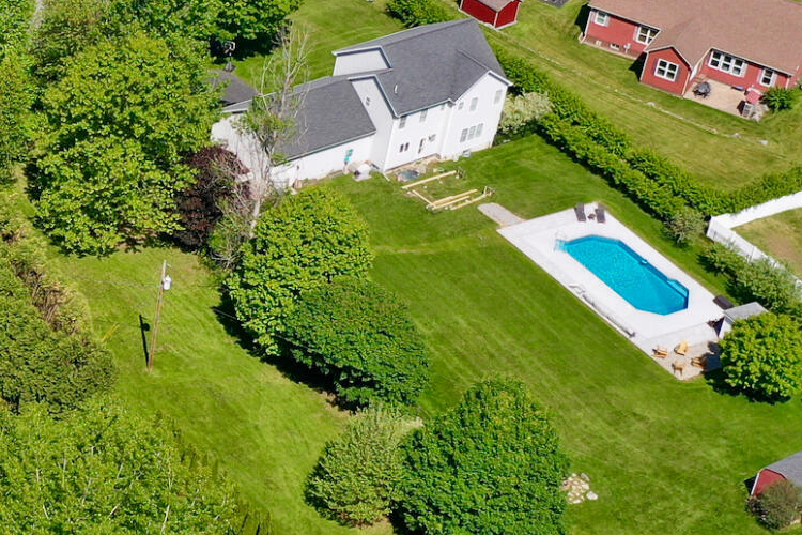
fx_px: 2495
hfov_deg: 17.7
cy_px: 272
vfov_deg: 12.2
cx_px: -56
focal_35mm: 112
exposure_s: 1/60
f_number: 3.5
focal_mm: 10.26
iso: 100
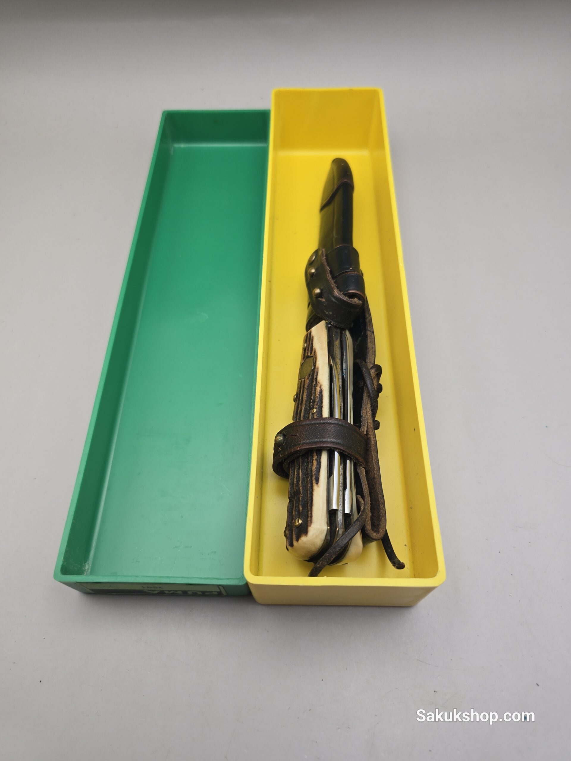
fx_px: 506
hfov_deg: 58.9
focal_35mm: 23
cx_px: 286
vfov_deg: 73.9
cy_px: 380
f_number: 1.7
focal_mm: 6.3
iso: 32
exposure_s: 1/60.7
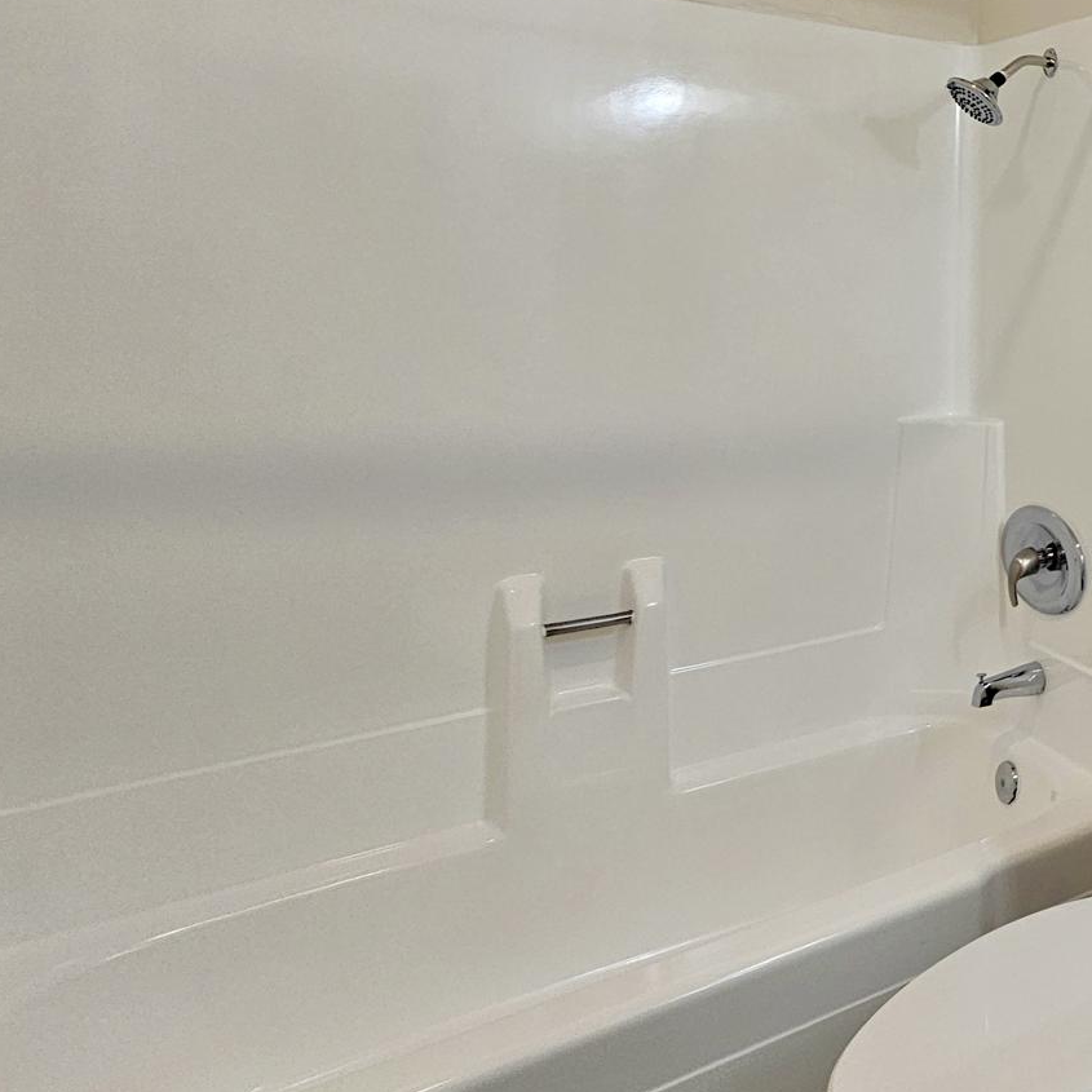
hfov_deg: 38.1
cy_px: 291
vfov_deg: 53.4
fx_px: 1035
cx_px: 1364
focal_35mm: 29
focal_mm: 2.2
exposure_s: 1/120
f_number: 2.2
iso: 64
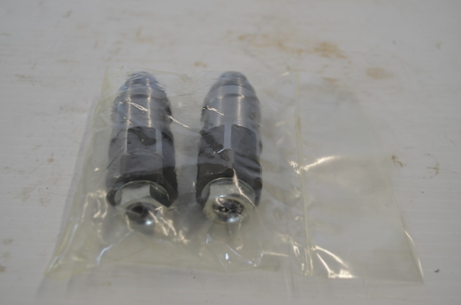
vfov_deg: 34.1
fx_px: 498
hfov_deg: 49.6
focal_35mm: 39
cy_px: 152
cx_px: 230
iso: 400
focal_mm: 26
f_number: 5.6
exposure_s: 1/125
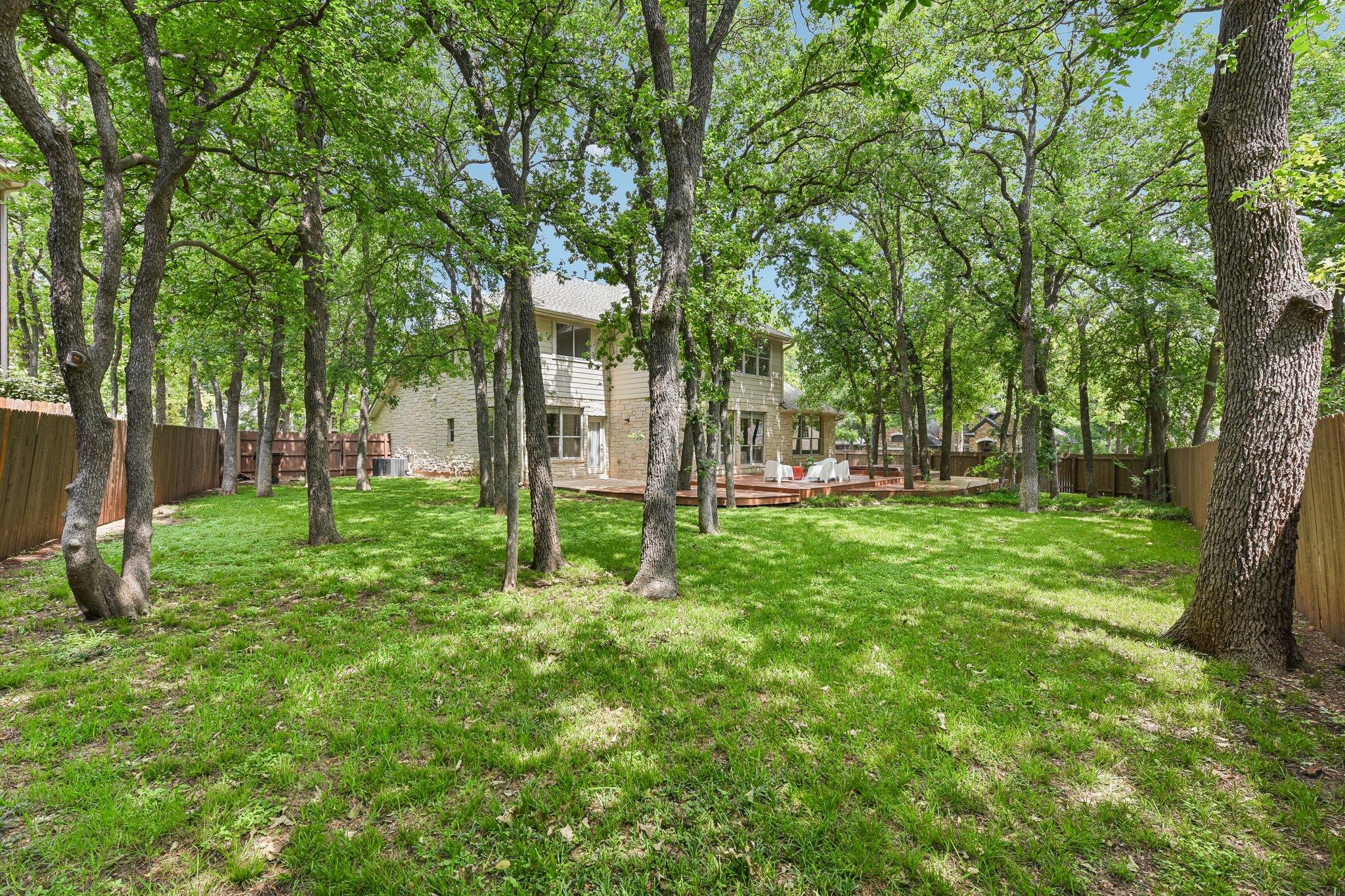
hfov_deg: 96.7
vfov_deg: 73.7
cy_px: 448
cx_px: 672
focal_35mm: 16
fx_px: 598
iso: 100
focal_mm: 16
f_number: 8
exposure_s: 1/60
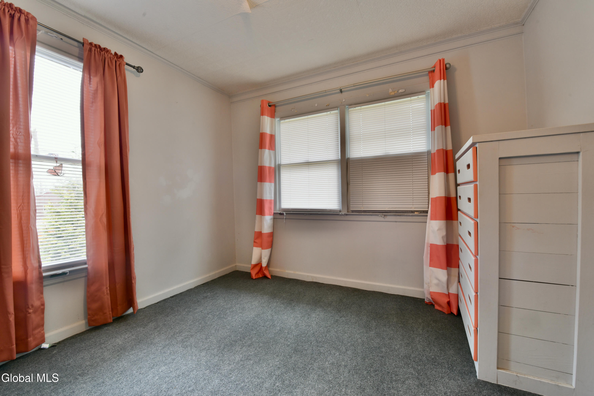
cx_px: 297
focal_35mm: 14
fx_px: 231
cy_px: 198
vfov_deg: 81.3
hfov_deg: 104.2
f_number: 11
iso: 800
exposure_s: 1/10
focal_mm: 14
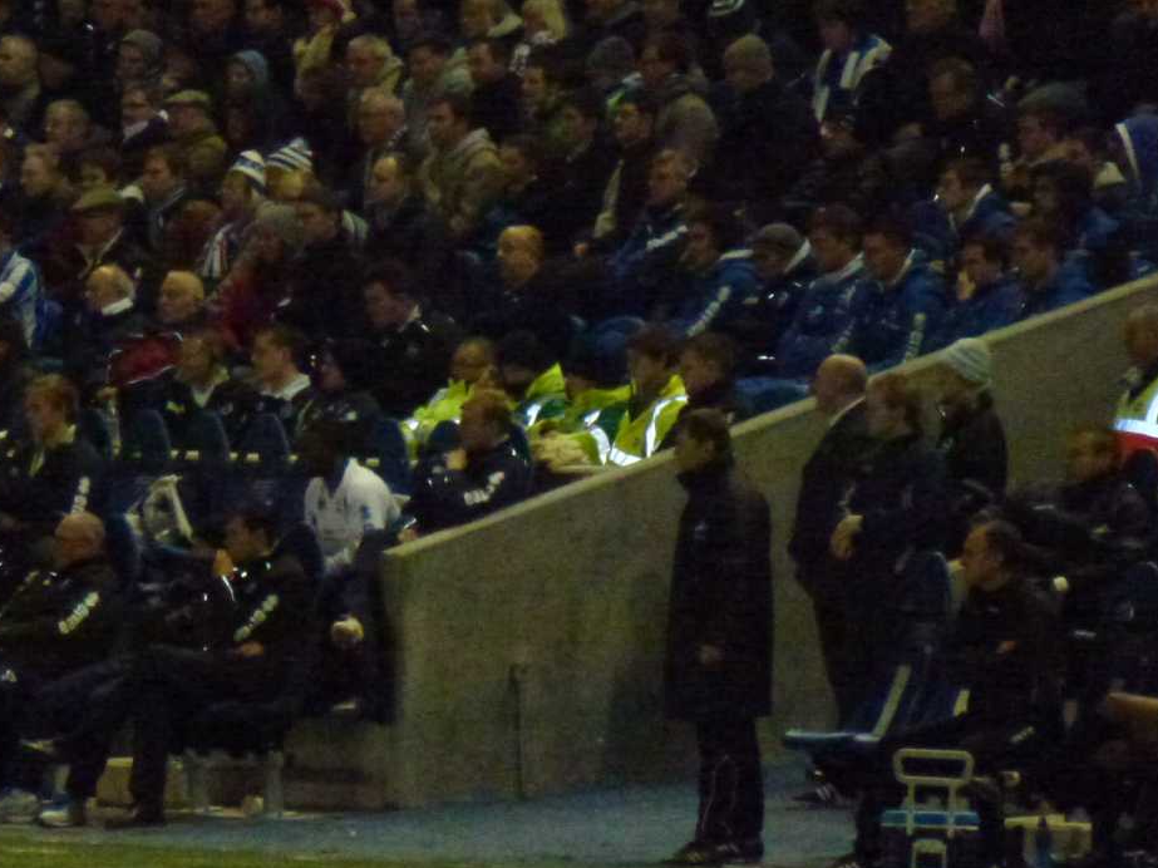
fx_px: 22277
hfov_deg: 3.0
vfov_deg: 2.2
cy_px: 611
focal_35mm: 666
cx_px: 344
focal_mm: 68.8
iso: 1600
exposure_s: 1/125
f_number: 5.9
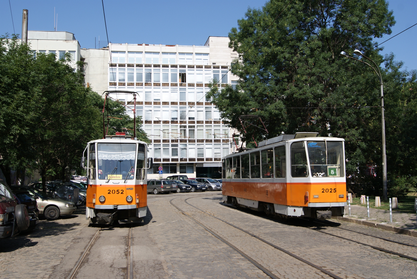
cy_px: 140
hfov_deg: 49.5
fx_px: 452
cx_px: 208
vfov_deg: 34.3
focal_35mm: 39
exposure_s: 1/320
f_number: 8
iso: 100
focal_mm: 26
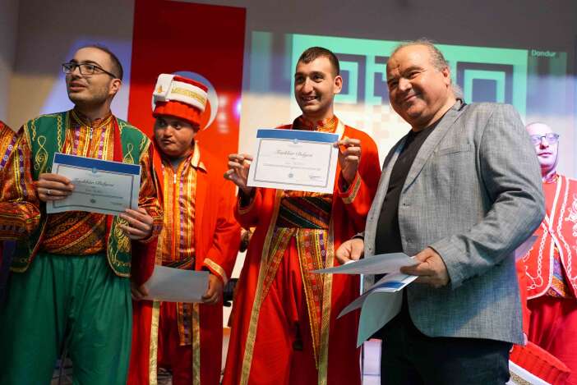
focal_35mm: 35
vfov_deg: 37.9
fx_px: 561
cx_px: 288
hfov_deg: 54.4
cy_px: 192
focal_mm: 35
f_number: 4
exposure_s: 1/160
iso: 3200
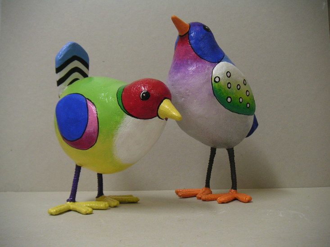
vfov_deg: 30.9
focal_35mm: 47
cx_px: 165
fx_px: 448
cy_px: 124
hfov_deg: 40.4
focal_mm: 7.3
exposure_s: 1/20
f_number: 2.9
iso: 100
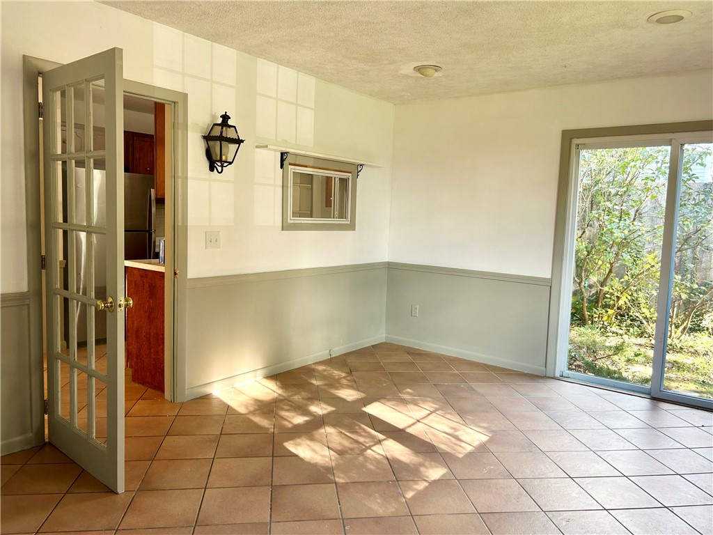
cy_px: 268
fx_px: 536
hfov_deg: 67.3
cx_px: 356
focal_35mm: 26
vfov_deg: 53.1
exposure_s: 1/60
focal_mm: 5.7
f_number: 1.5
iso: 64
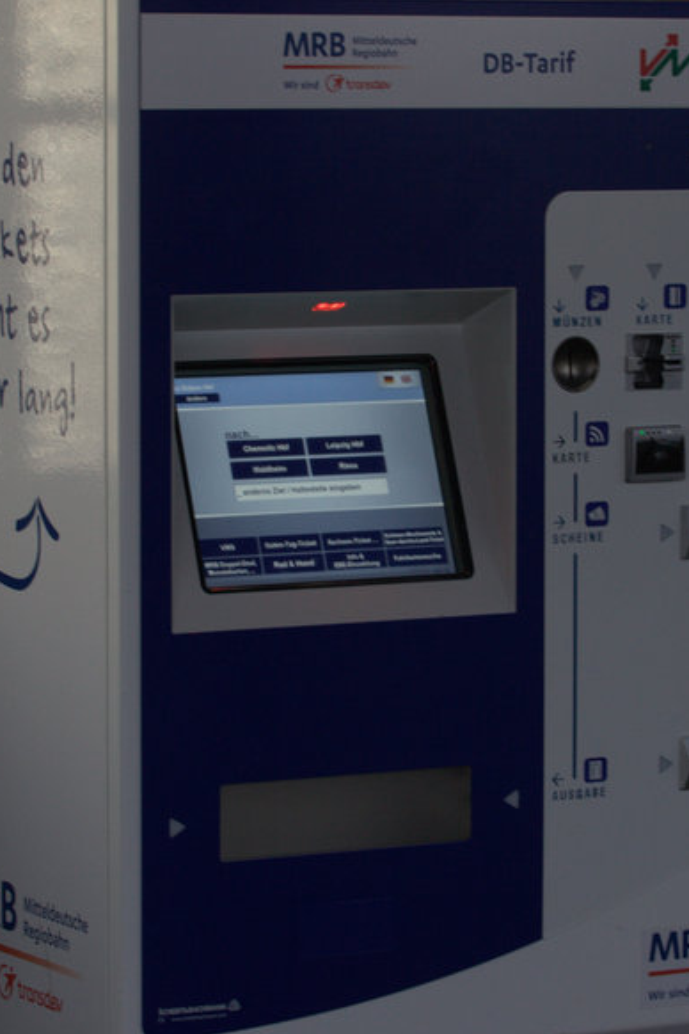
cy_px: 467
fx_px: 4794
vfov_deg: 12.3
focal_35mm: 167
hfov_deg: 8.2
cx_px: 429
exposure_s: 1/60
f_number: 10
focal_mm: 83
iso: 400
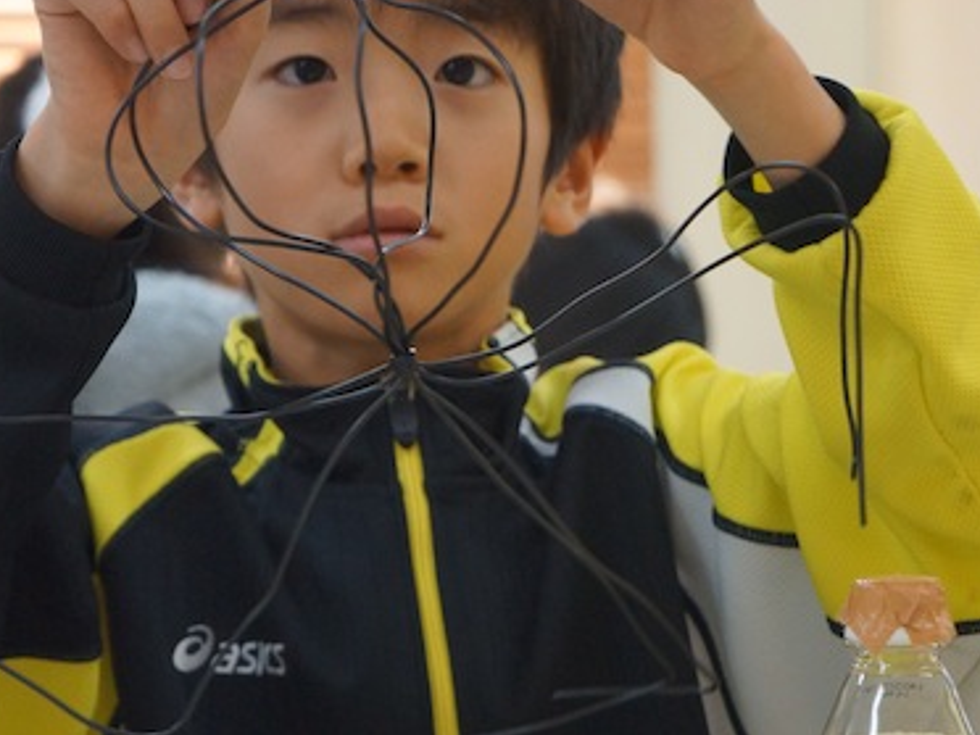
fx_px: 4501
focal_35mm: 159
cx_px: 411
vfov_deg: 9.3
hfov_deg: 12.4
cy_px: 590
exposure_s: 1/160
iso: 1600
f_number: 5.6
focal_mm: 55
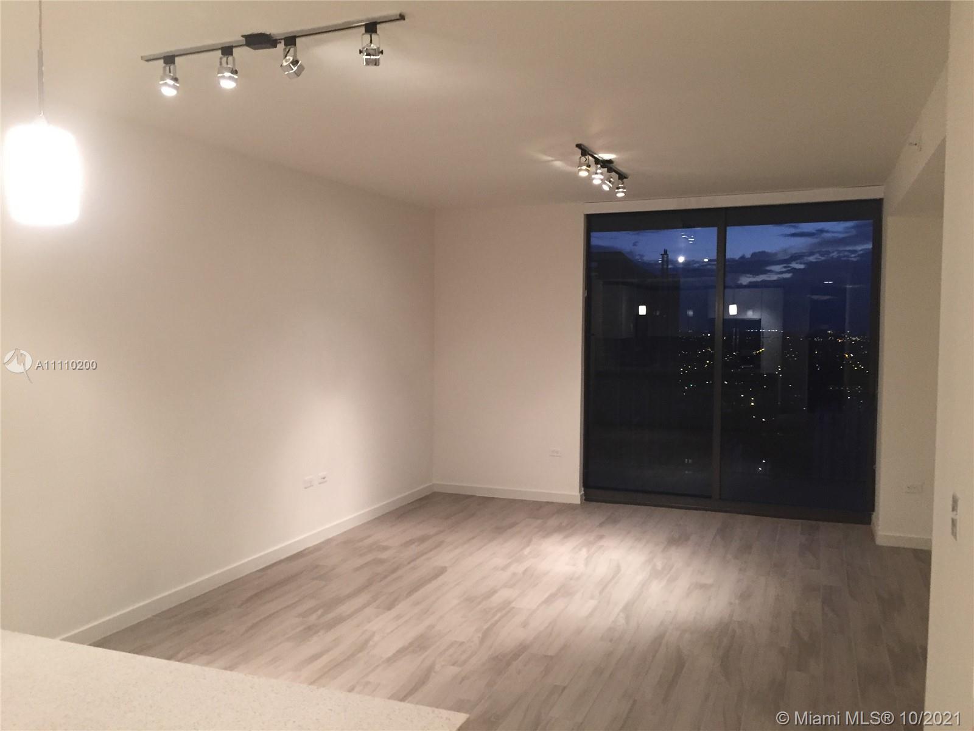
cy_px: 366
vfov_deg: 48.2
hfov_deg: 61.7
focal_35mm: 29
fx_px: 816
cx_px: 487
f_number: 2.2
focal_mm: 4.15
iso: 160
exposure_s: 1/30
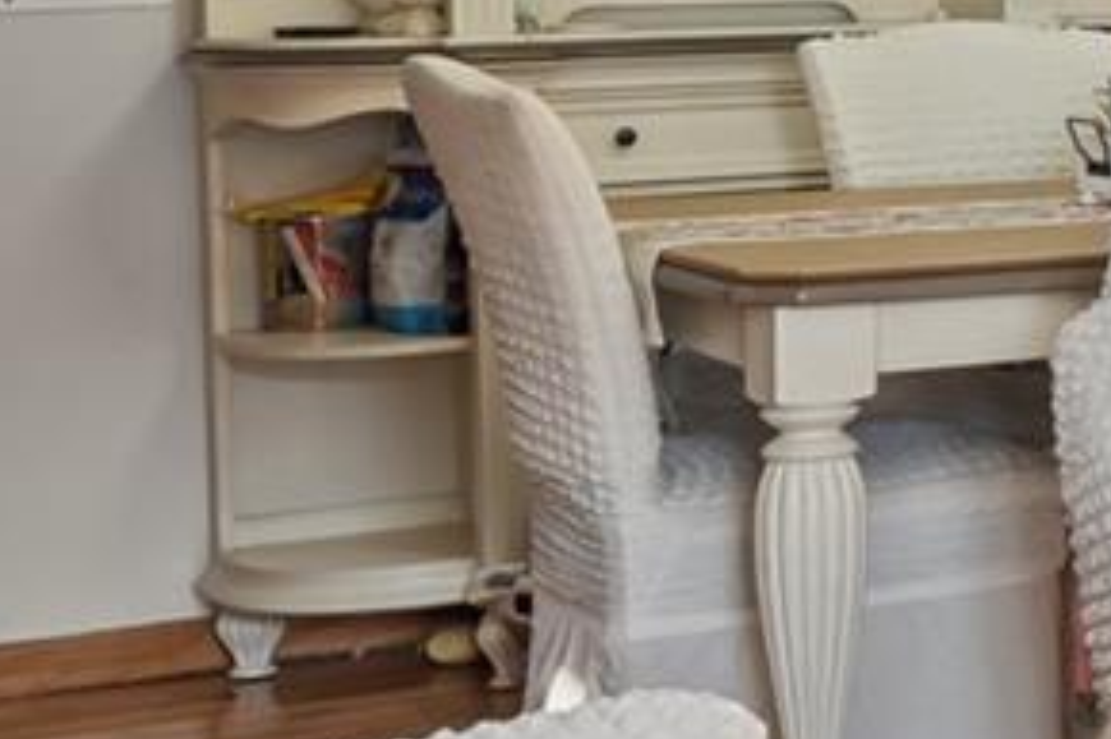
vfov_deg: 13.6
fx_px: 3053
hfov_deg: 14.6
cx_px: 2563
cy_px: -29
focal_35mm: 99
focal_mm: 14
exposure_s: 1/4
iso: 100
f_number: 8
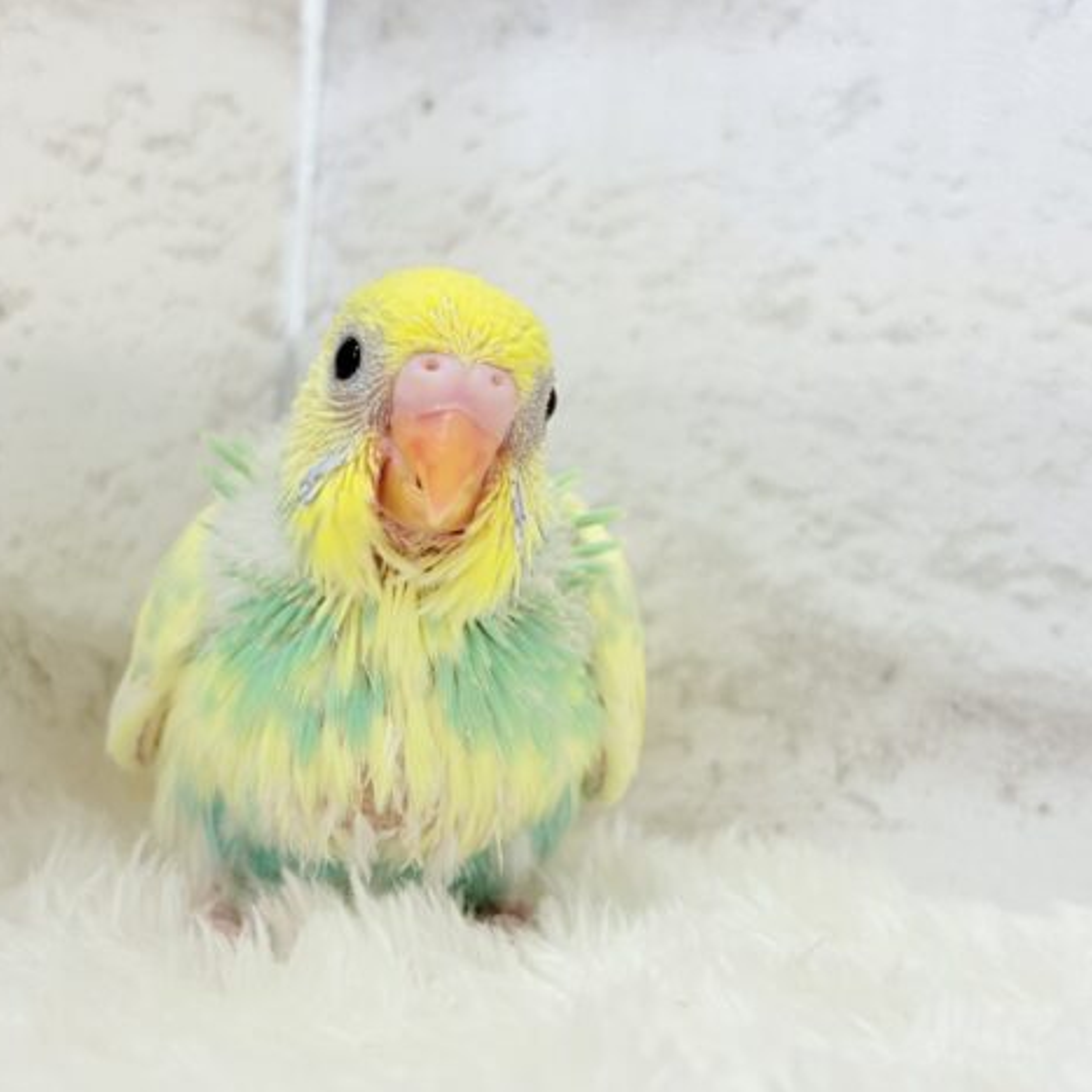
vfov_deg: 27.3
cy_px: 540
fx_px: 2248
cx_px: 458
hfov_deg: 27.3
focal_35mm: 63
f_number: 1.6
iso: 50
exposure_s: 1/50
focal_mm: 5.96
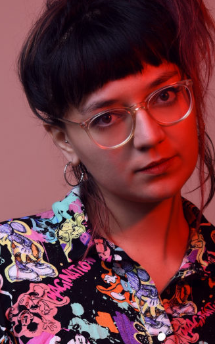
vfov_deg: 9.0
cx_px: 191
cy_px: 127
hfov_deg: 5.6
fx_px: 2193
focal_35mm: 234
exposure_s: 1/125
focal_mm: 120
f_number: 8
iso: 100
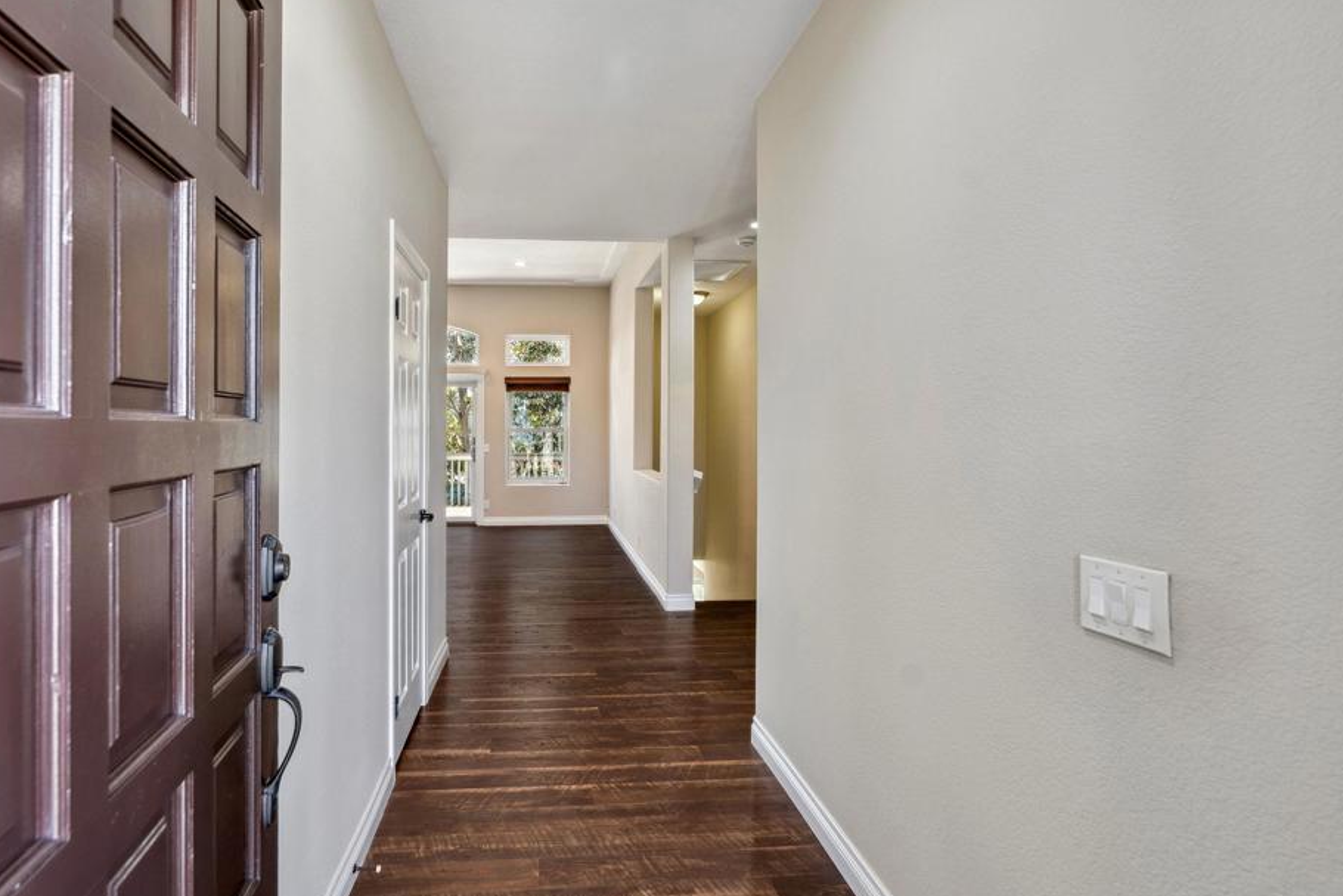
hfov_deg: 89.6
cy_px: 418
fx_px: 672
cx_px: 598
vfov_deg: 67.3
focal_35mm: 18
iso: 100
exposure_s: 1/8
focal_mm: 16
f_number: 5.6
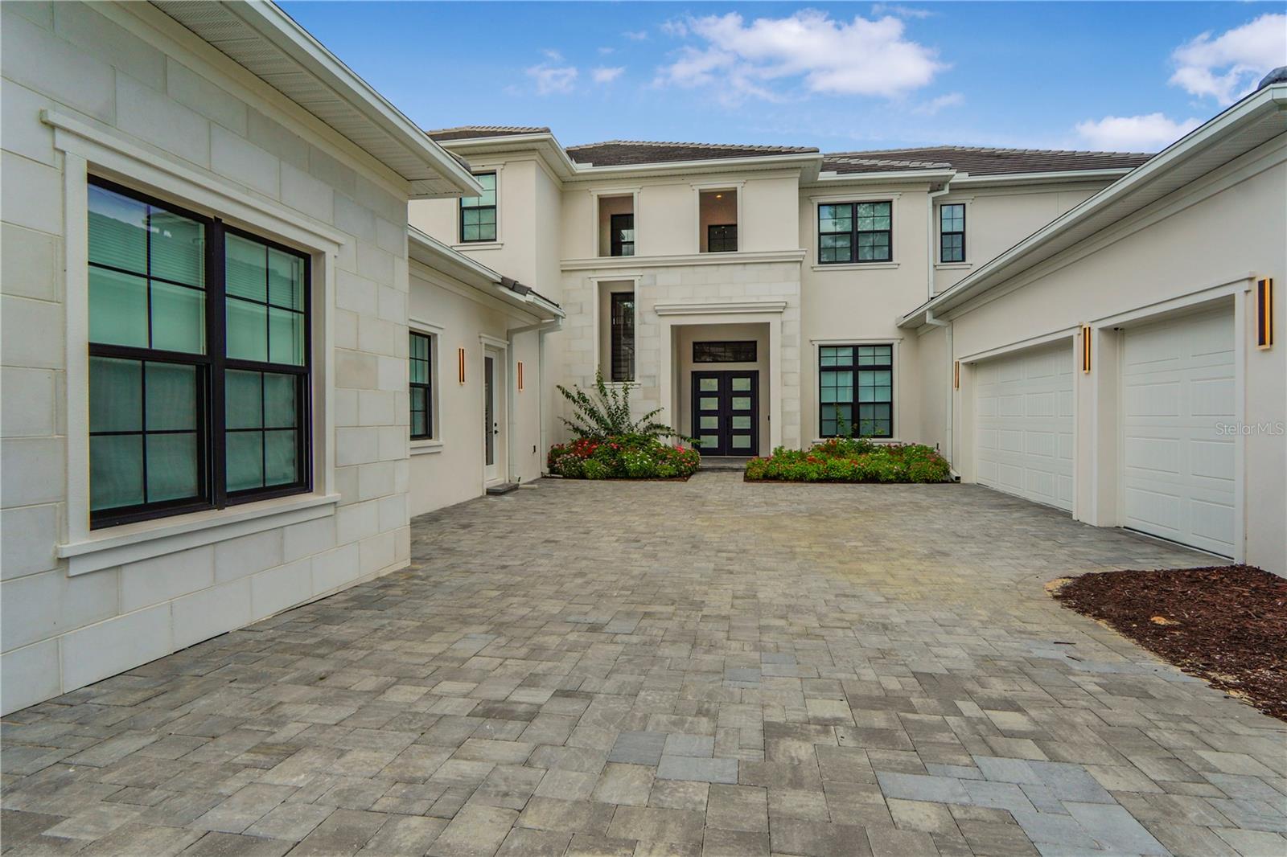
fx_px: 643
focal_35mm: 18
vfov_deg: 67.4
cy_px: 428
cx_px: 644
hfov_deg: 90.0
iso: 100
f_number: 8
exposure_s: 1/500
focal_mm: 12
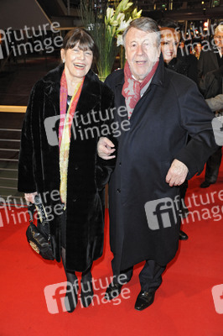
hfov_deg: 35.0
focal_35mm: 38
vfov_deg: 50.7
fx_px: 354
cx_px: 112
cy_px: 168
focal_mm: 38
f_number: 5.6
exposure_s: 1/200
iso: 3200
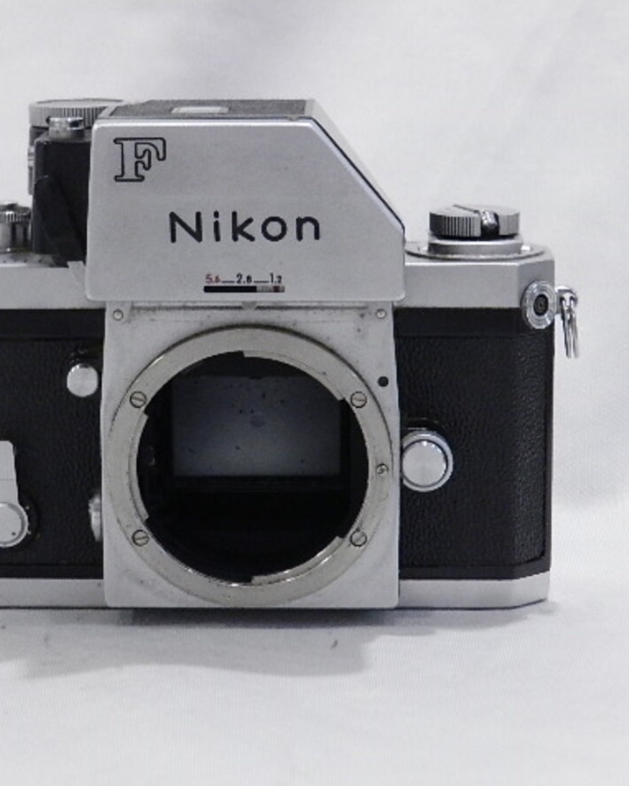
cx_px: 192
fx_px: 2558
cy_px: 395
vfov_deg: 17.5
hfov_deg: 14.0
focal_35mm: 110
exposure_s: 1/60
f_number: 4.4
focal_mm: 14.9
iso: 800
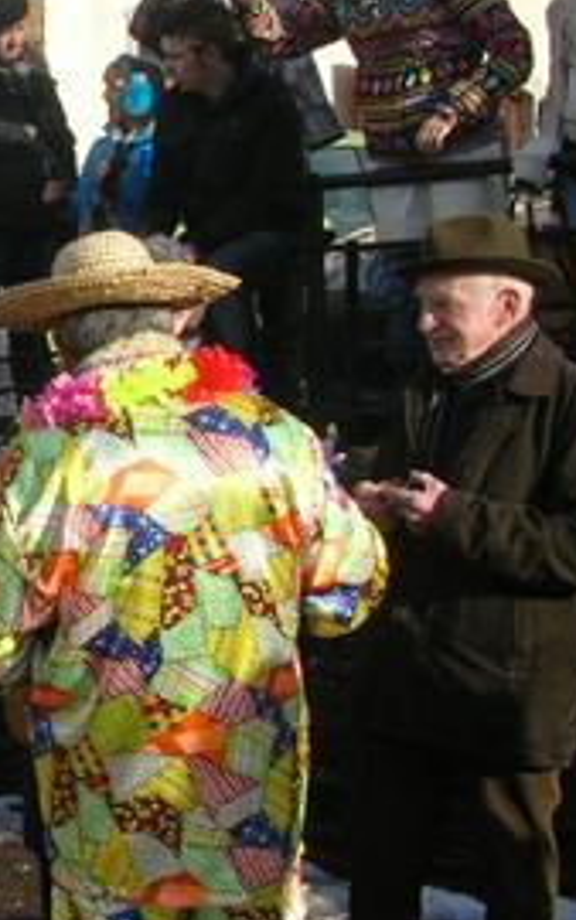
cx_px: -358
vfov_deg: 23.5
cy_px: 341
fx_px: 2208
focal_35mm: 88
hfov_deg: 13.7
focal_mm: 5.8
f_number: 5.6
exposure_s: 1/222
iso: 50
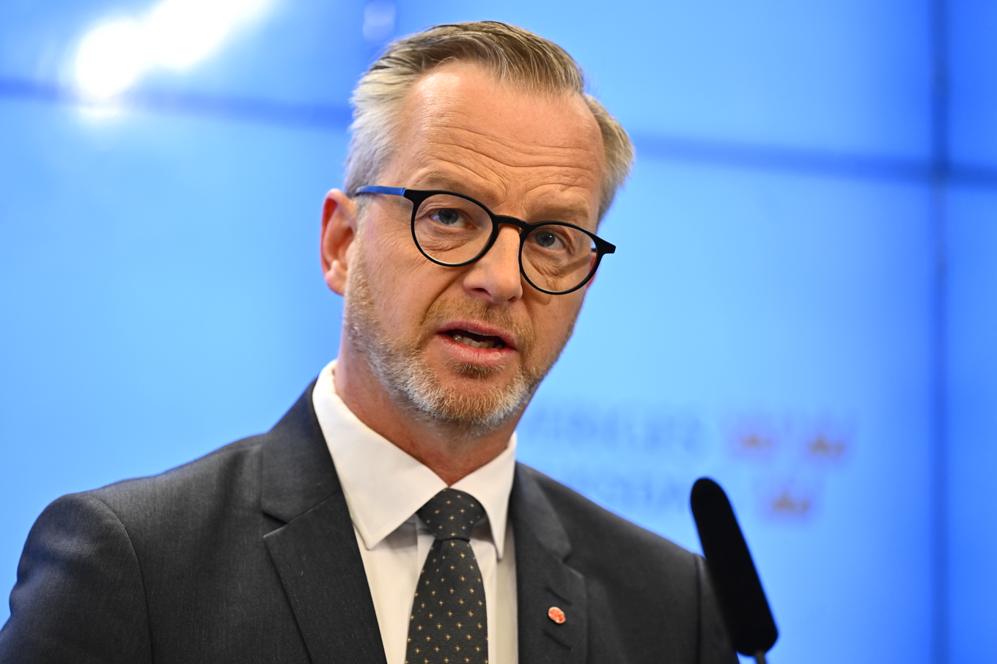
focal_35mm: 170
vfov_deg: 8.1
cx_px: 498
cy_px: 332
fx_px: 4707
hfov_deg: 12.1
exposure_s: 1/250
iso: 1400
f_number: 2.8
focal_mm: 170
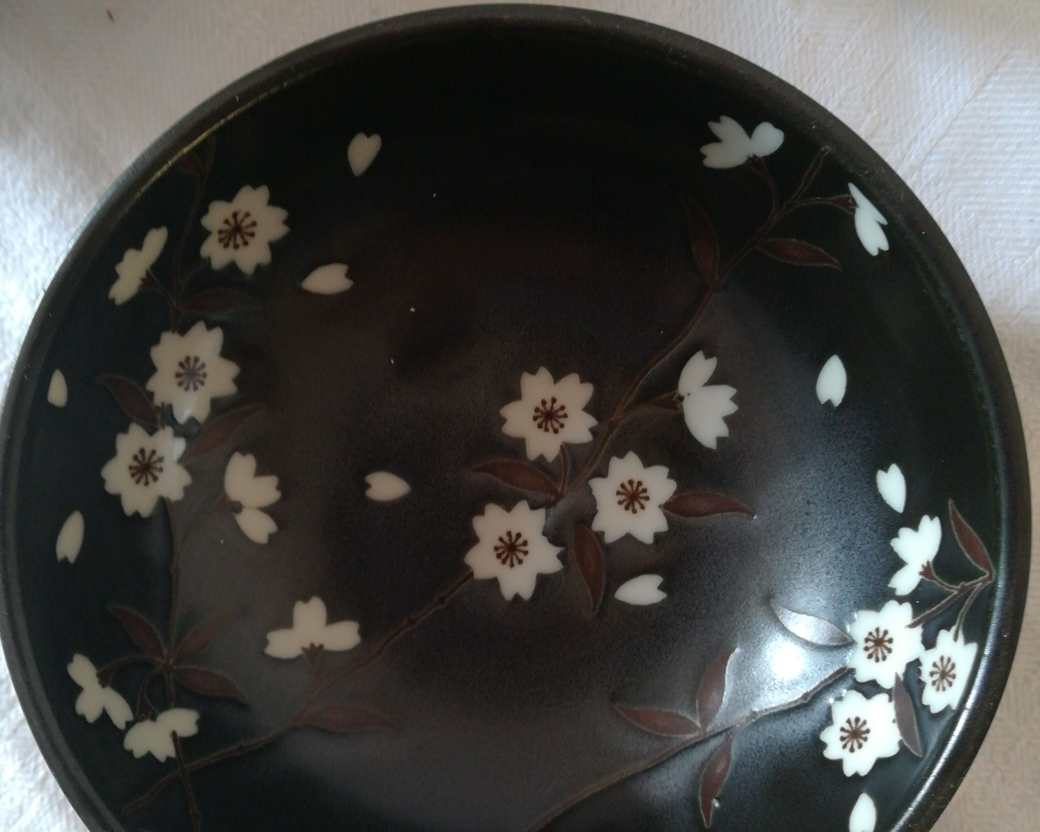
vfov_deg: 43.3
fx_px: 1046
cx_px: 522
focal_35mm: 34
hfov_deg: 52.8
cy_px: 450
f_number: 2.2
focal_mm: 3.83
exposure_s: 1/33.3
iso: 200
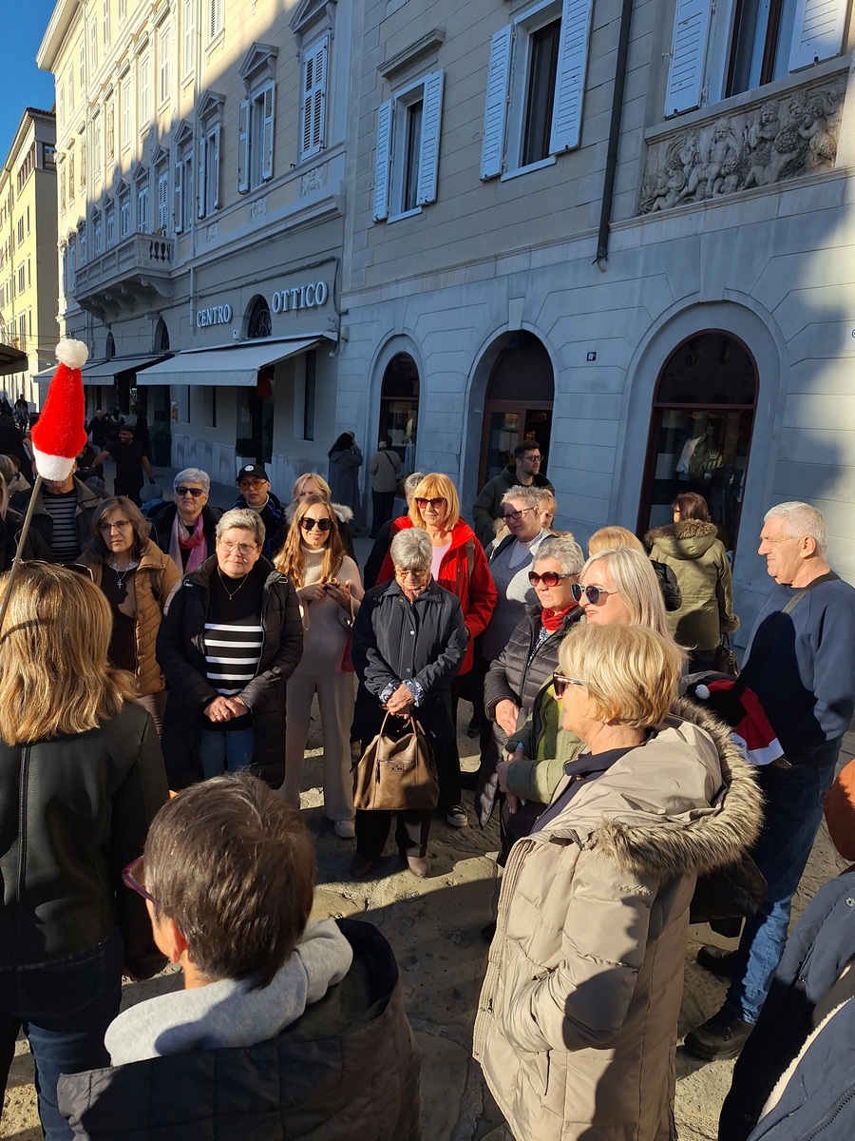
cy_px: 570
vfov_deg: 73.9
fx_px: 757
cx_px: 428
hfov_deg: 58.9
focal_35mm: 23
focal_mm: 5.54
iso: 40
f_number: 1.8
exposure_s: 1/2469
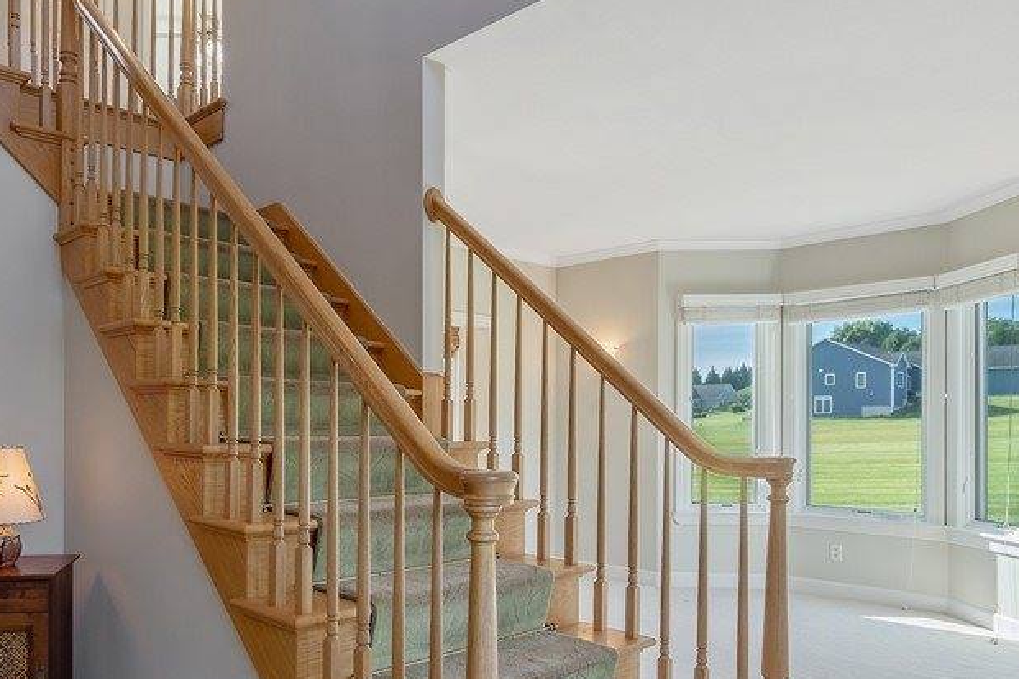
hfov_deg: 64.2
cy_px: 422
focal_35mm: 28
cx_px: 361
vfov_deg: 46.0
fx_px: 792
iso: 200
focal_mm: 16
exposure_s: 1/10
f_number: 9
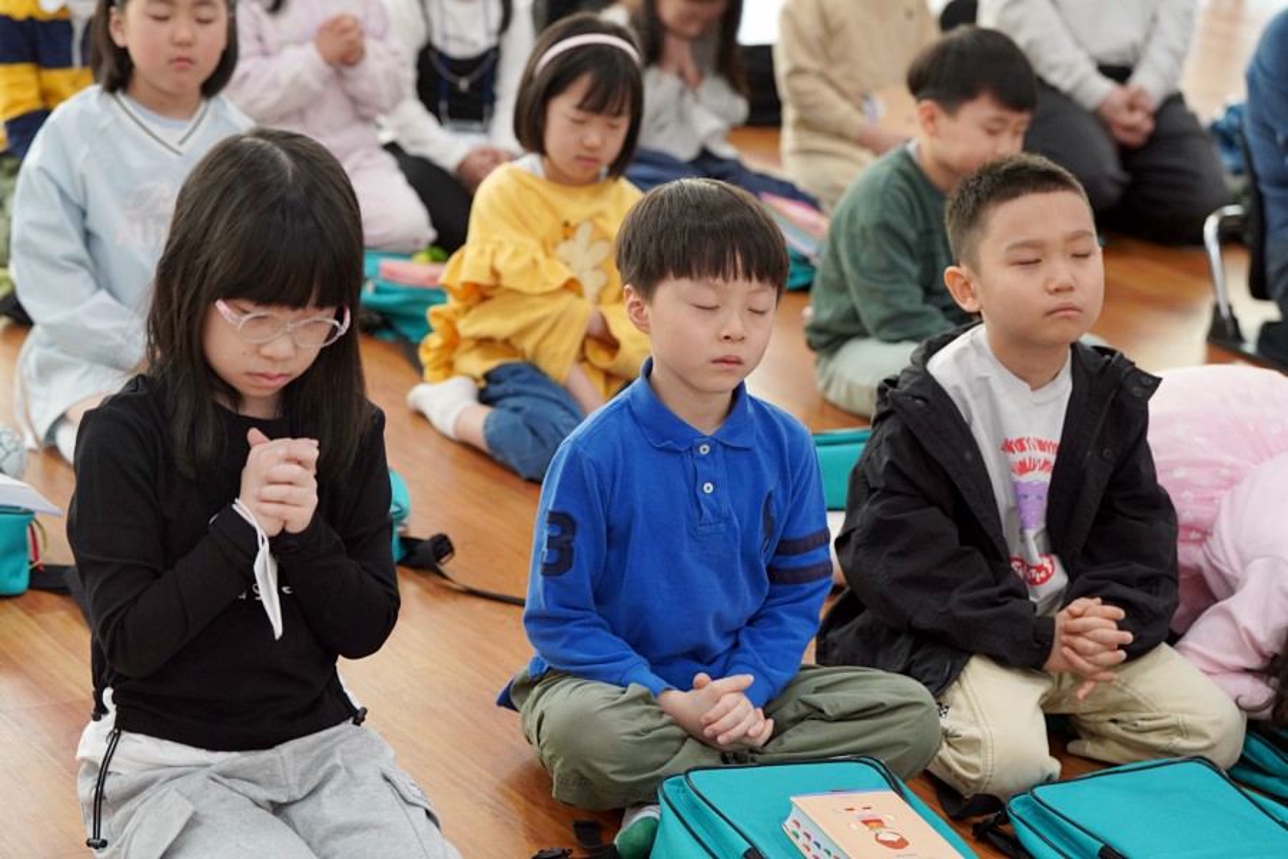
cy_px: 430
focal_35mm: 82
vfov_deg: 16.7
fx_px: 2934
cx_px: 644
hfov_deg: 24.8
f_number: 4
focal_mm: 82
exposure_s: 1/160
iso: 1600
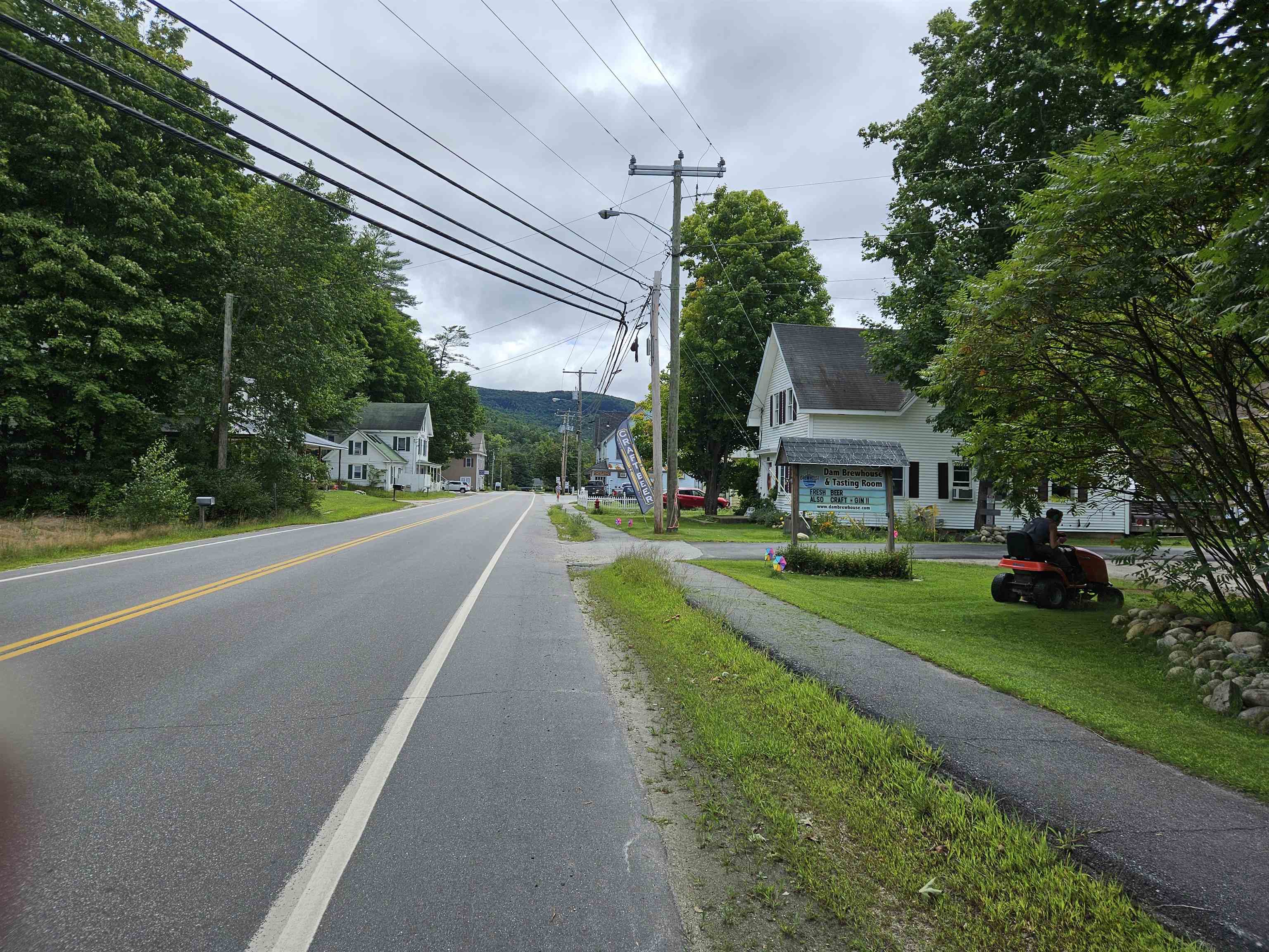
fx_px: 843
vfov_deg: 58.9
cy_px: 476
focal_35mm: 23
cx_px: 634
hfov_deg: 73.9
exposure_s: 1/2443
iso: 25
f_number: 1.8
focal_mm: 5.4
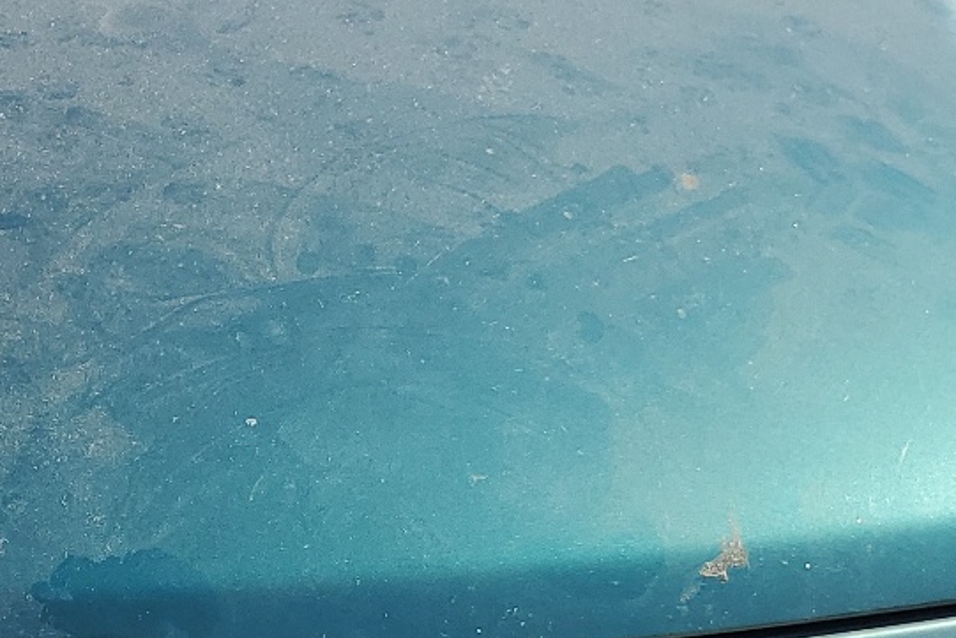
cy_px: 629
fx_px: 2125
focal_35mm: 80
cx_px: -58
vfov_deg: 16.7
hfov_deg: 23.9
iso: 50
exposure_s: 1/2000
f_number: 1.5
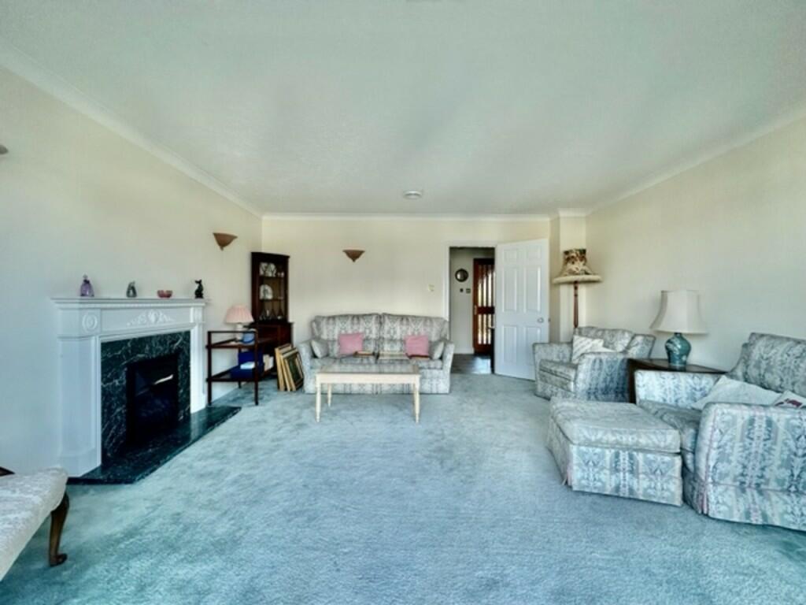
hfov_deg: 102.1
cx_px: 403
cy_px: 302
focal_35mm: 14
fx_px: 326
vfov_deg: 85.7
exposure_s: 1/246
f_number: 2.2
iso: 40
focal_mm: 2.22
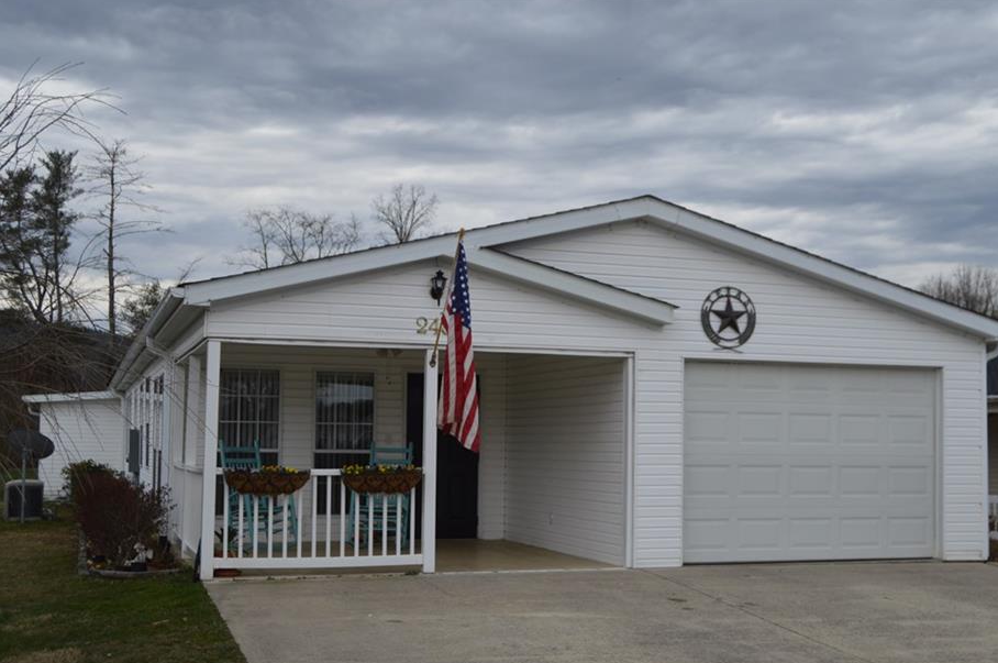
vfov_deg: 30.4
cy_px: 367
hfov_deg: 44.5
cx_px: 544
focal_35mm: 44
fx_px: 1218
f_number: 5.6
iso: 100
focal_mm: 26
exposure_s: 1/125
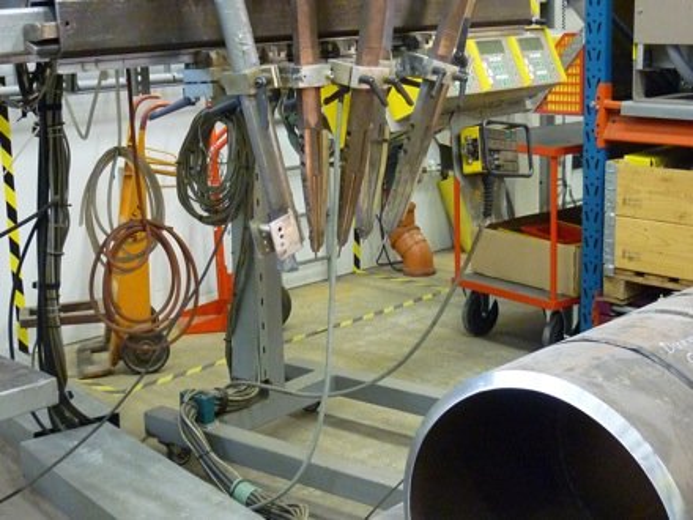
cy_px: 260
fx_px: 1101
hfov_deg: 34.9
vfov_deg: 26.6
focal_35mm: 55
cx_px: 346
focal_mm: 6.4
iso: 400
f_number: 3
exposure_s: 1/20
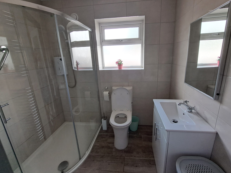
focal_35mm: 14
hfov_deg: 101.9
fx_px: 93
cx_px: 124
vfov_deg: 85.6
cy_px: 83
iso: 64
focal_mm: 1.74
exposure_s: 1/50
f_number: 2.2
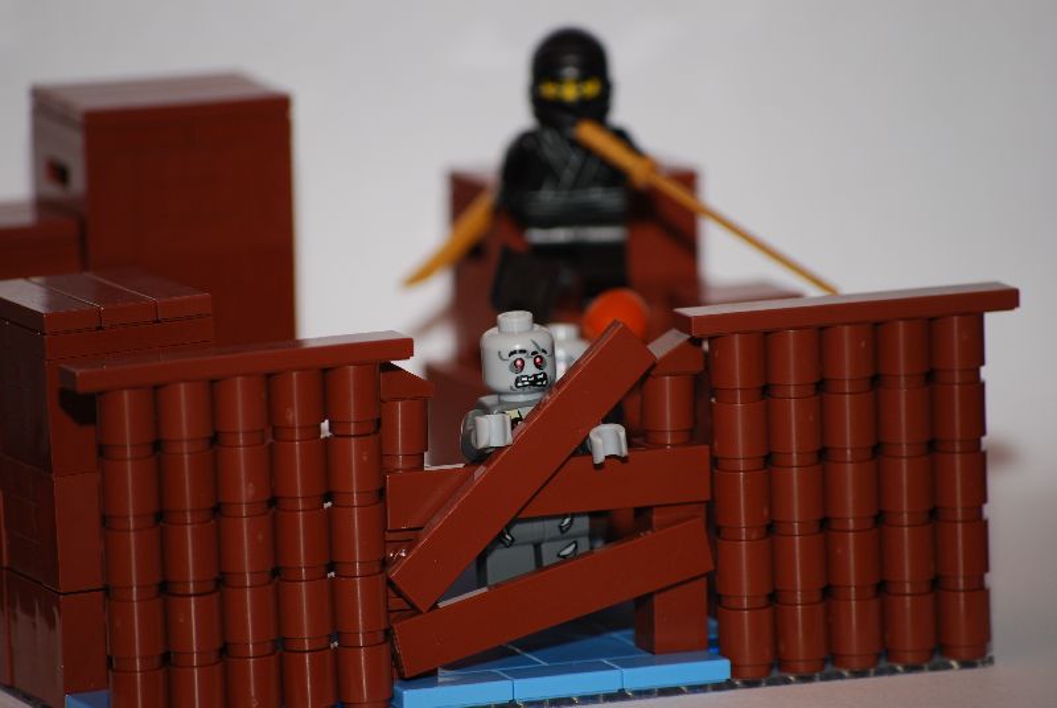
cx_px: 528
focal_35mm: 300
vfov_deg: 4.6
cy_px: 354
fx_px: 8821
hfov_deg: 6.9
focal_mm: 200
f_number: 7.1
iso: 100
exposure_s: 1/60
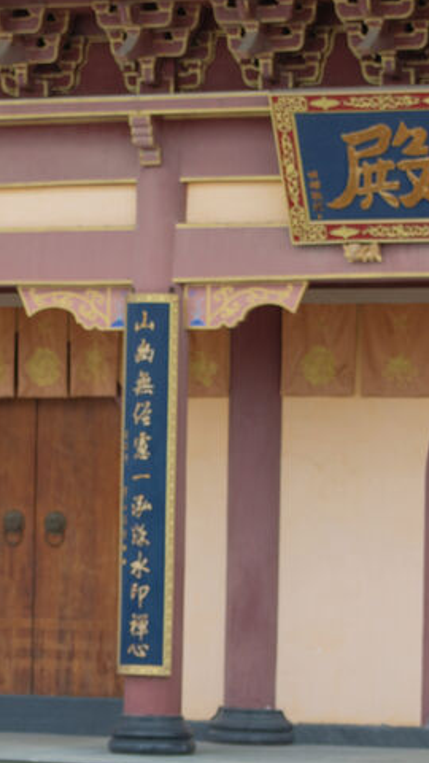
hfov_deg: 5.3
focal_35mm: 228
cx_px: 51
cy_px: 491
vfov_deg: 9.5
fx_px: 4611
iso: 160
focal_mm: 88
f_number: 2.8
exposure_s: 1/2000
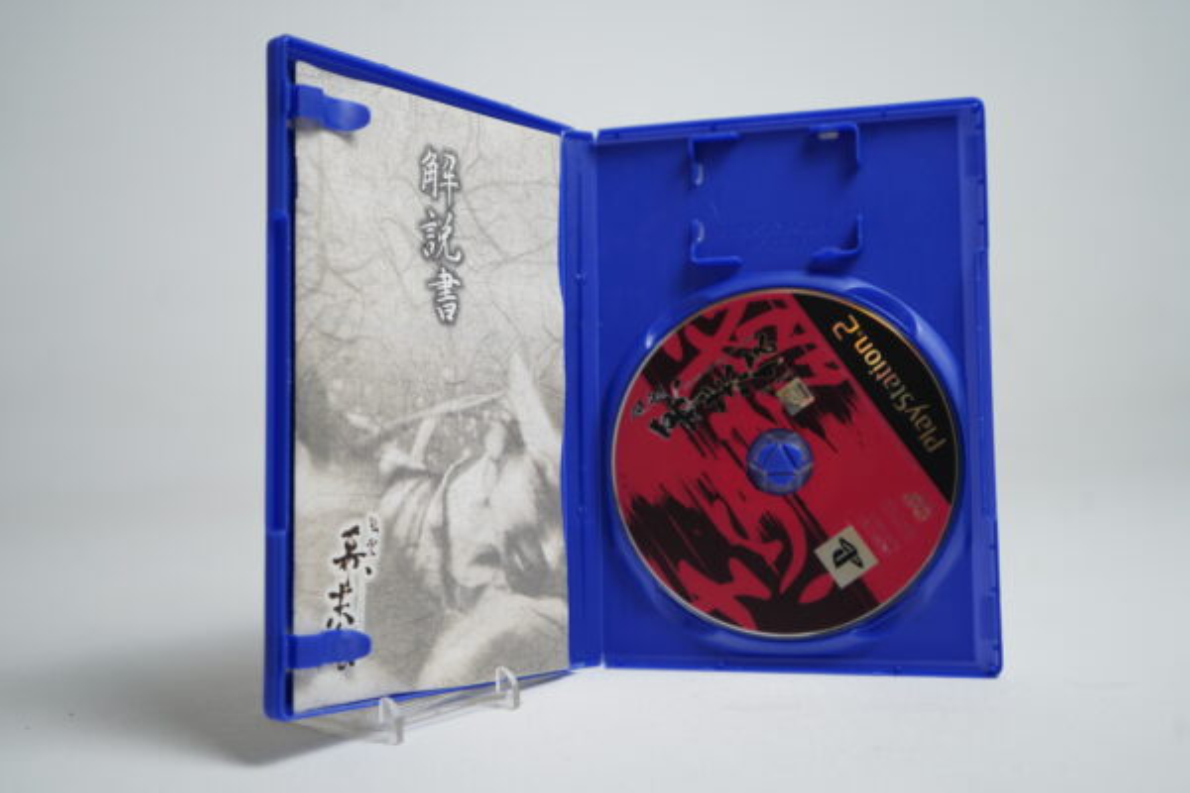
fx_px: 1289
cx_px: 595
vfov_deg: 34.2
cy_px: 396
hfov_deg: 49.6
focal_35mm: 39
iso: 100
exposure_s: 1/25
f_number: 4.5
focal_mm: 39
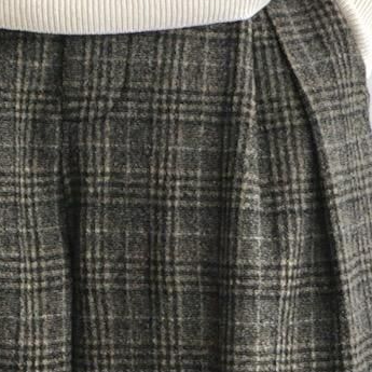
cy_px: 384
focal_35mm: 213
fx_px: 2590
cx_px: 88
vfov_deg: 8.2
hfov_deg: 8.2
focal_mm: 48
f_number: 4.5
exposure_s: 1/60
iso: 320
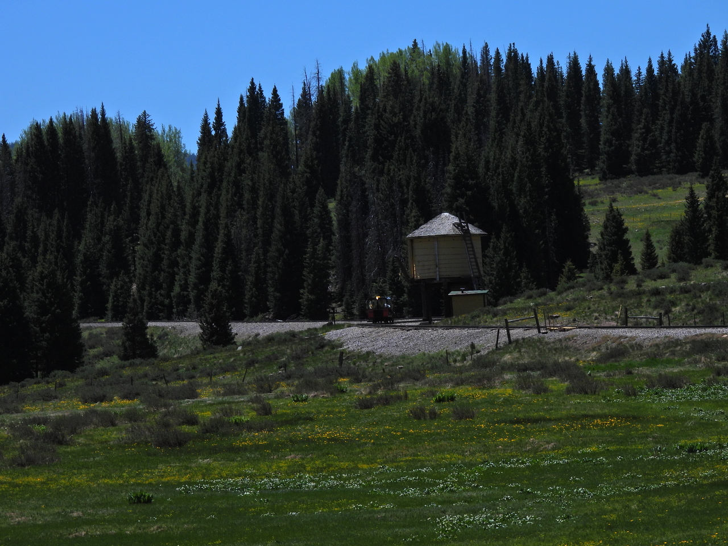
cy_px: 273
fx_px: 4627
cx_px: 364
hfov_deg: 9.0
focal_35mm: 220
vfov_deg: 6.8
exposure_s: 1/1600
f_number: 5
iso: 100
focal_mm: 39.3
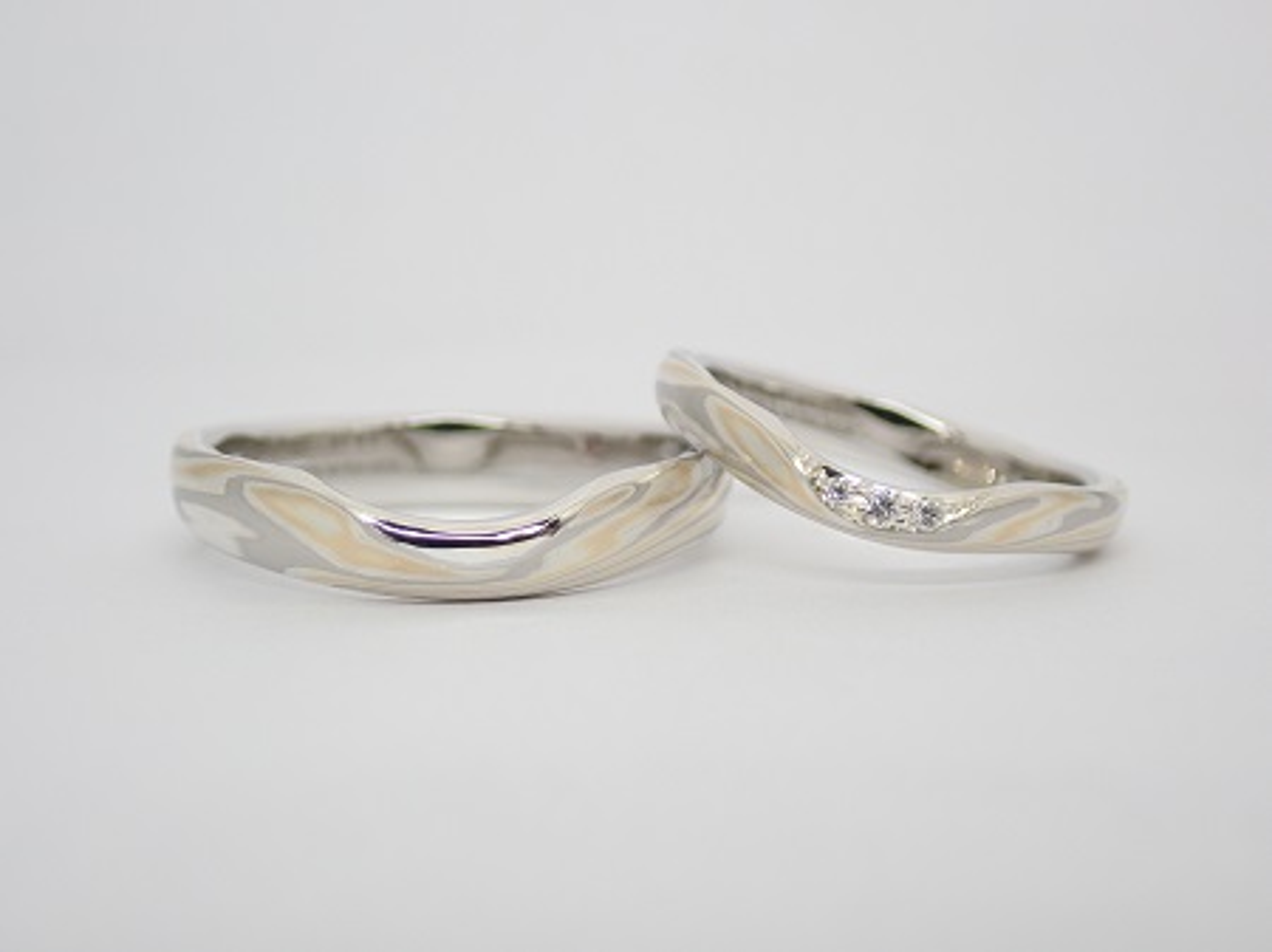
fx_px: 2828
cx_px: 636
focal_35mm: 77
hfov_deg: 25.3
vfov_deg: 19.1
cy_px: 476
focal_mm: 13.65
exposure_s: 1/125
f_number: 4.1
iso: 200
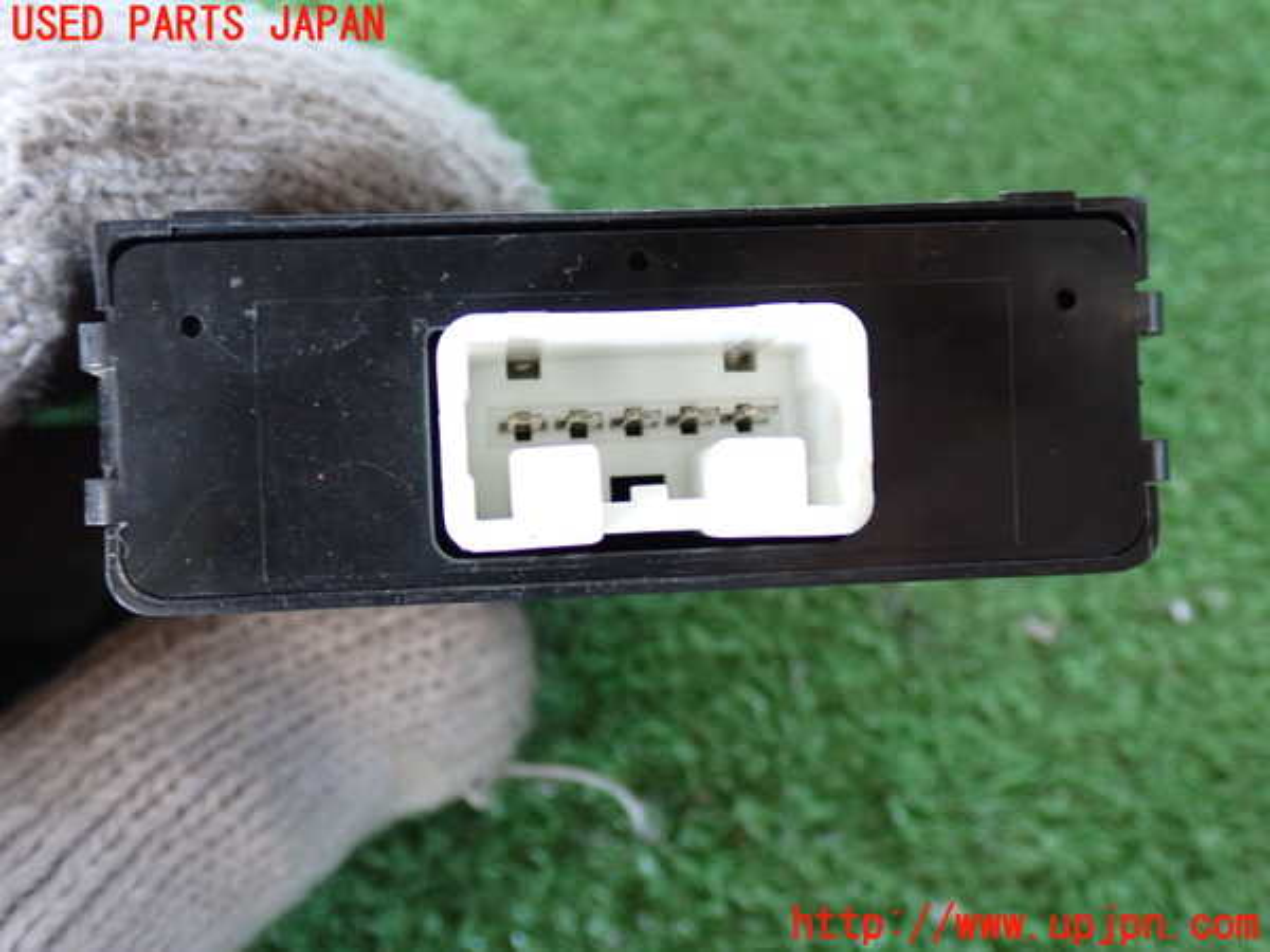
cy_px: 476
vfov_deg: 32.9
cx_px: 635
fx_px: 1614
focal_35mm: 44
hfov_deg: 42.9
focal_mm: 7.84
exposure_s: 1/30
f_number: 2.9
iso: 800
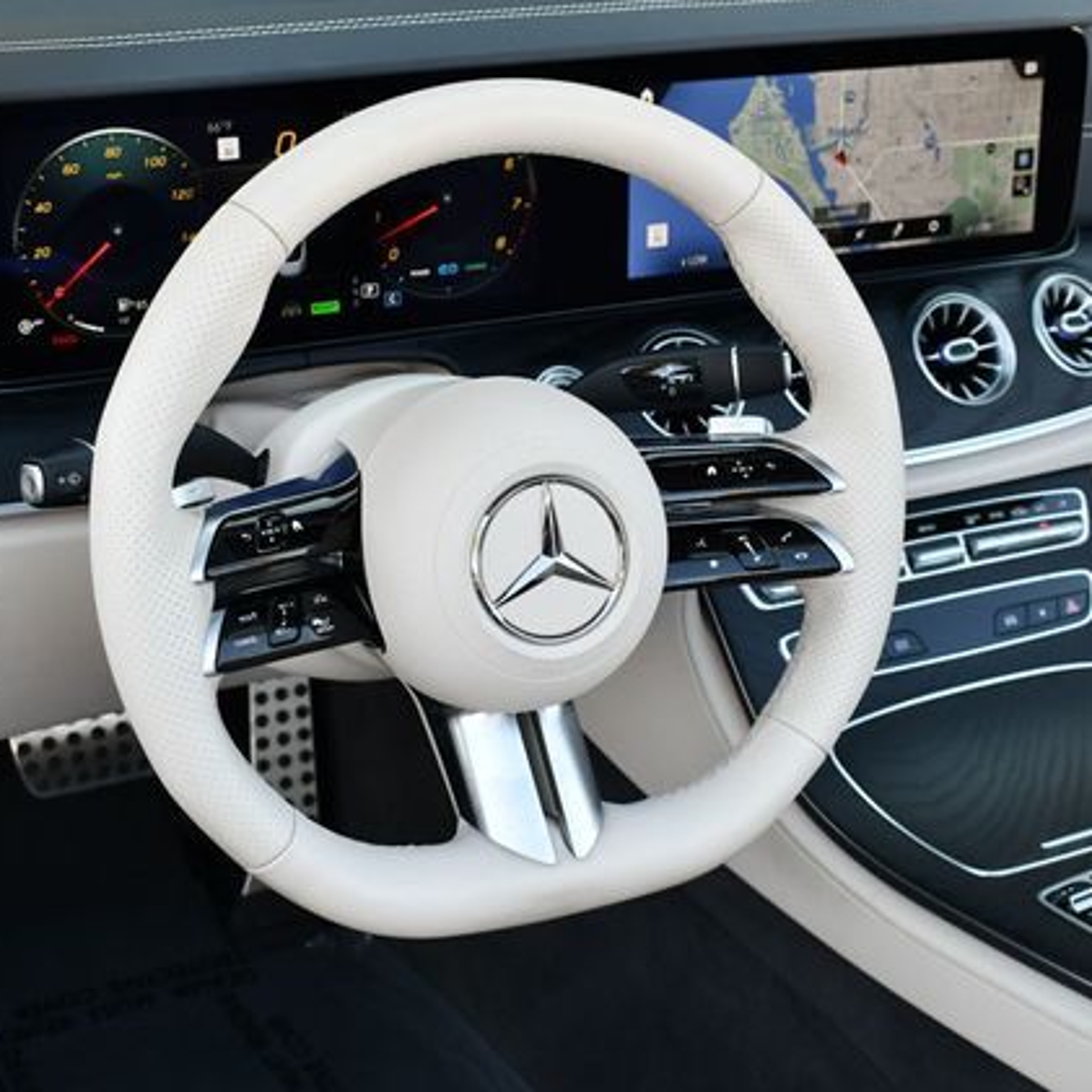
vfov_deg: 27.7
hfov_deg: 27.7
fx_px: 2213
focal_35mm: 62
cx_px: 604
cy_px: 547
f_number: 4.5
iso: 400
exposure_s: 1/250
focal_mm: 24
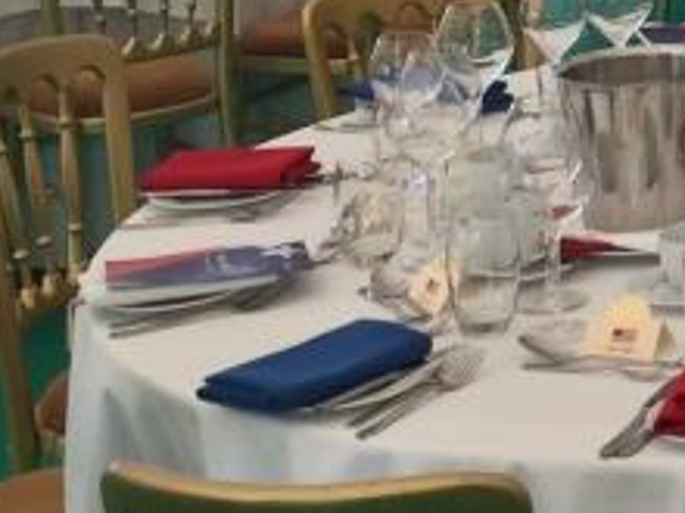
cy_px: -90
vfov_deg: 10.8
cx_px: 1227
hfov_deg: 13.2
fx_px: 2671
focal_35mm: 135
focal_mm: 4.15
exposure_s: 1/540
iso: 32
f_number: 2.2
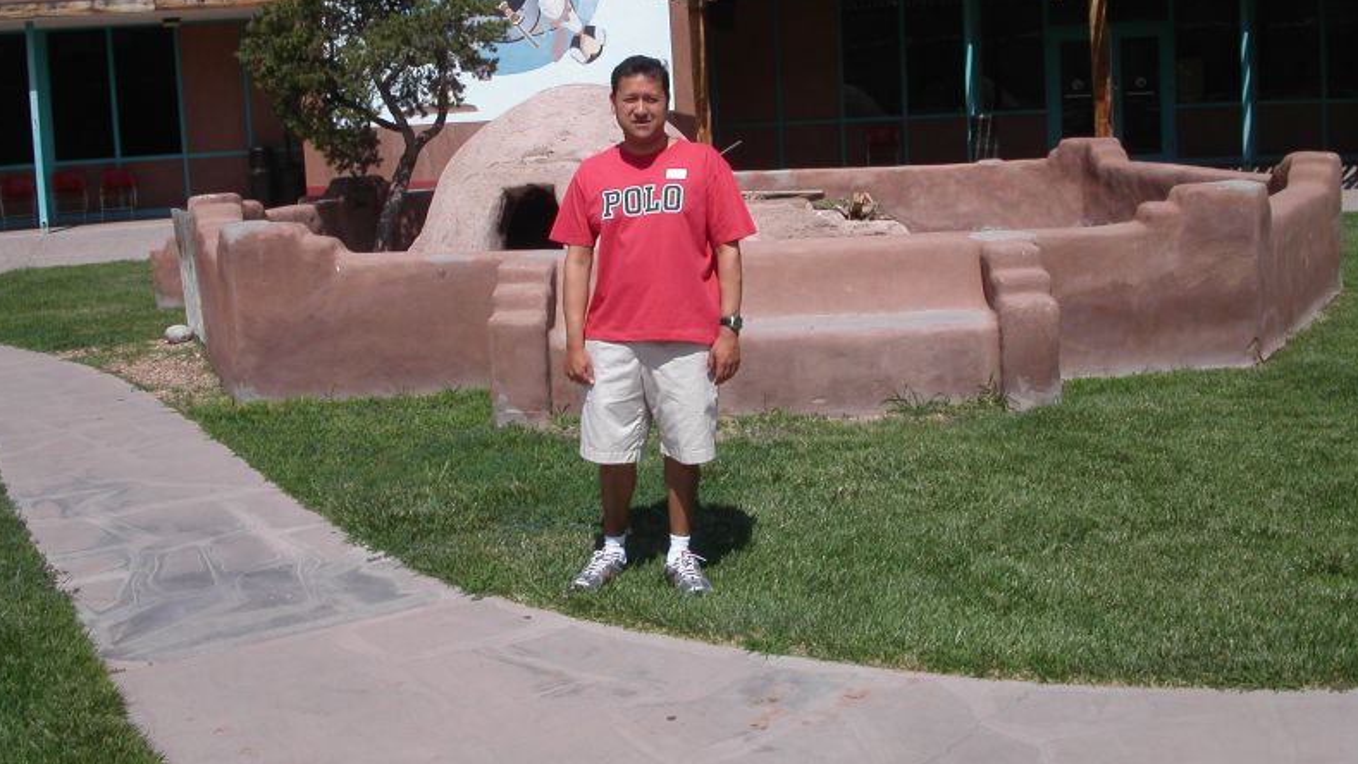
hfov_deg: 48.4
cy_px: 262
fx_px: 1513
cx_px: 678
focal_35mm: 42
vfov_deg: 28.2
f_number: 8
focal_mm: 7.8
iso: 100
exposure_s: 1/500
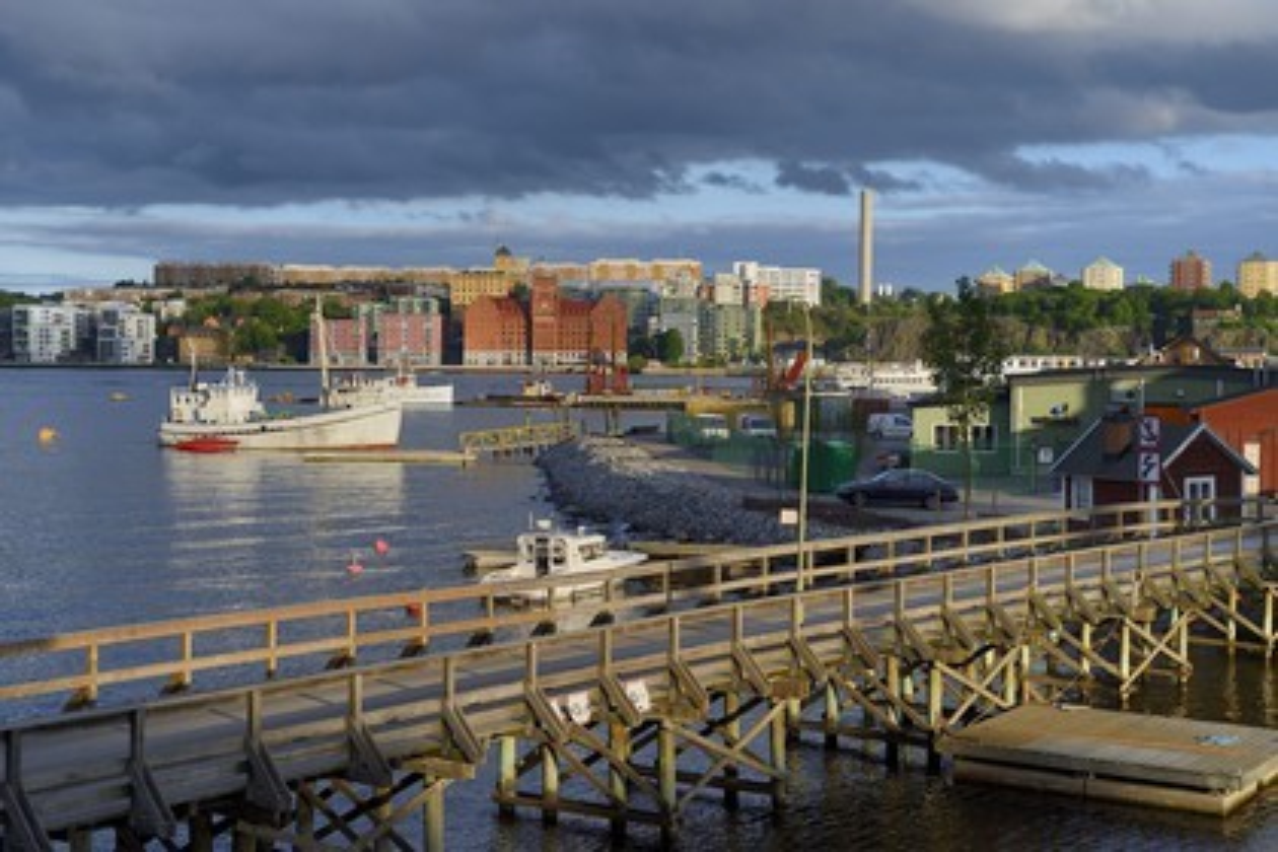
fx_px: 1988
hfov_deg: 35.6
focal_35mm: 56
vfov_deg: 24.2
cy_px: 426
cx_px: 639
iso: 200
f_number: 5
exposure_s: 1/1000
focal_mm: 56
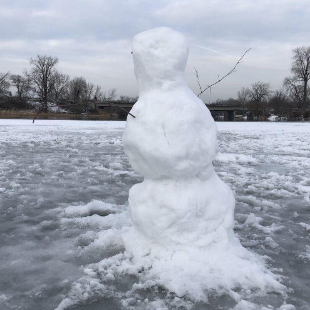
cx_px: 131
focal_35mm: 34
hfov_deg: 48.3
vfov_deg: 48.4
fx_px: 344
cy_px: 153
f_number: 1.8
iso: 20
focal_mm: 3.99
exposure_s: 1/813
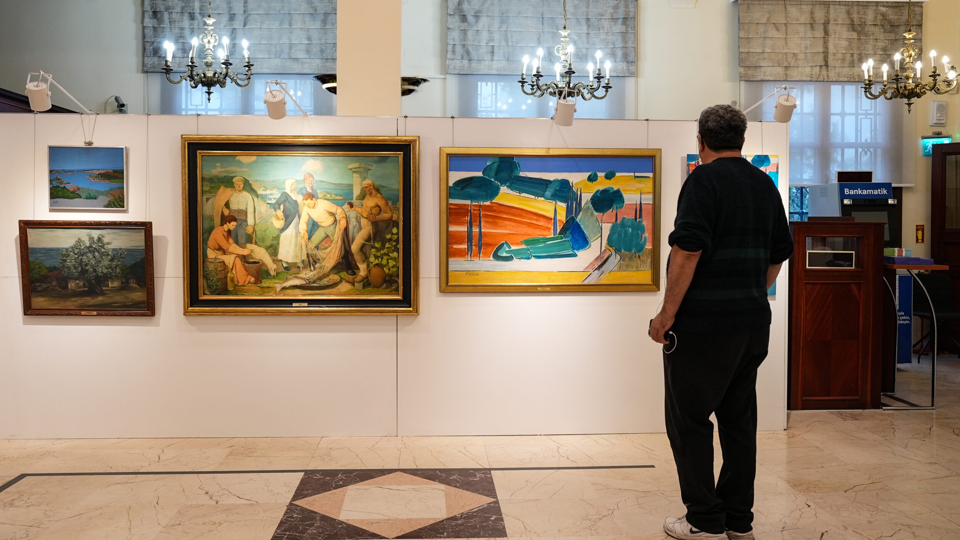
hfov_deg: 59.5
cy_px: 240
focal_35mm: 33
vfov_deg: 35.6
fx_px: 840
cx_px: 482
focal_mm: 31
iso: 800
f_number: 2.8
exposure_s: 1/160
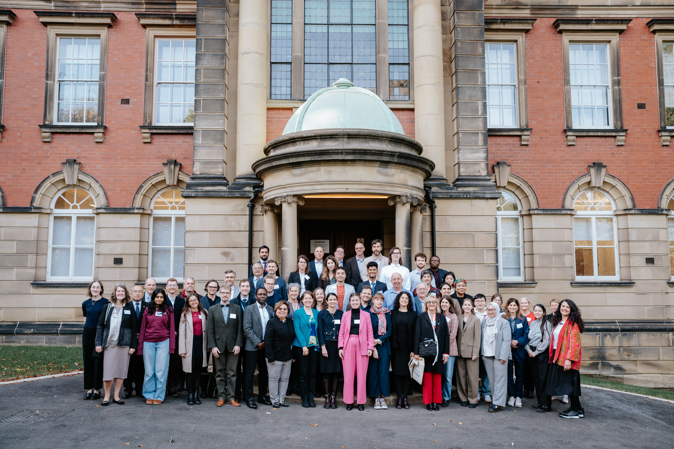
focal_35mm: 31
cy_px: 224
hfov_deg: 60.3
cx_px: 337
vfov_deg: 42.3
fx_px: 580
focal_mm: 31
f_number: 2.8
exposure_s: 1/160
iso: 250
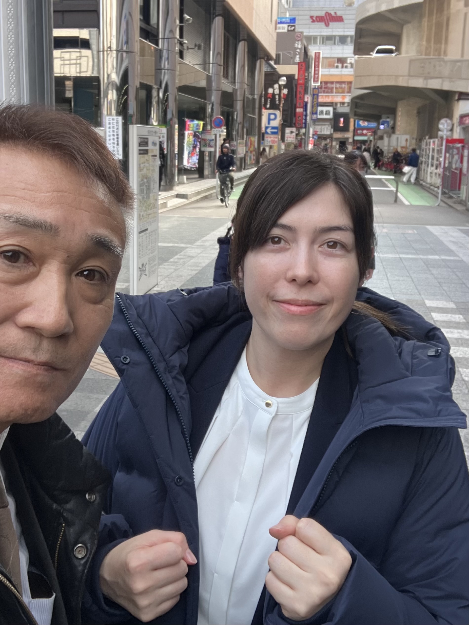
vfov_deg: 56.8
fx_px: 578
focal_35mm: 32
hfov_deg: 44.2
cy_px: 312
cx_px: 234
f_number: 2.2
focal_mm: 2.87
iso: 32
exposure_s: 1/121
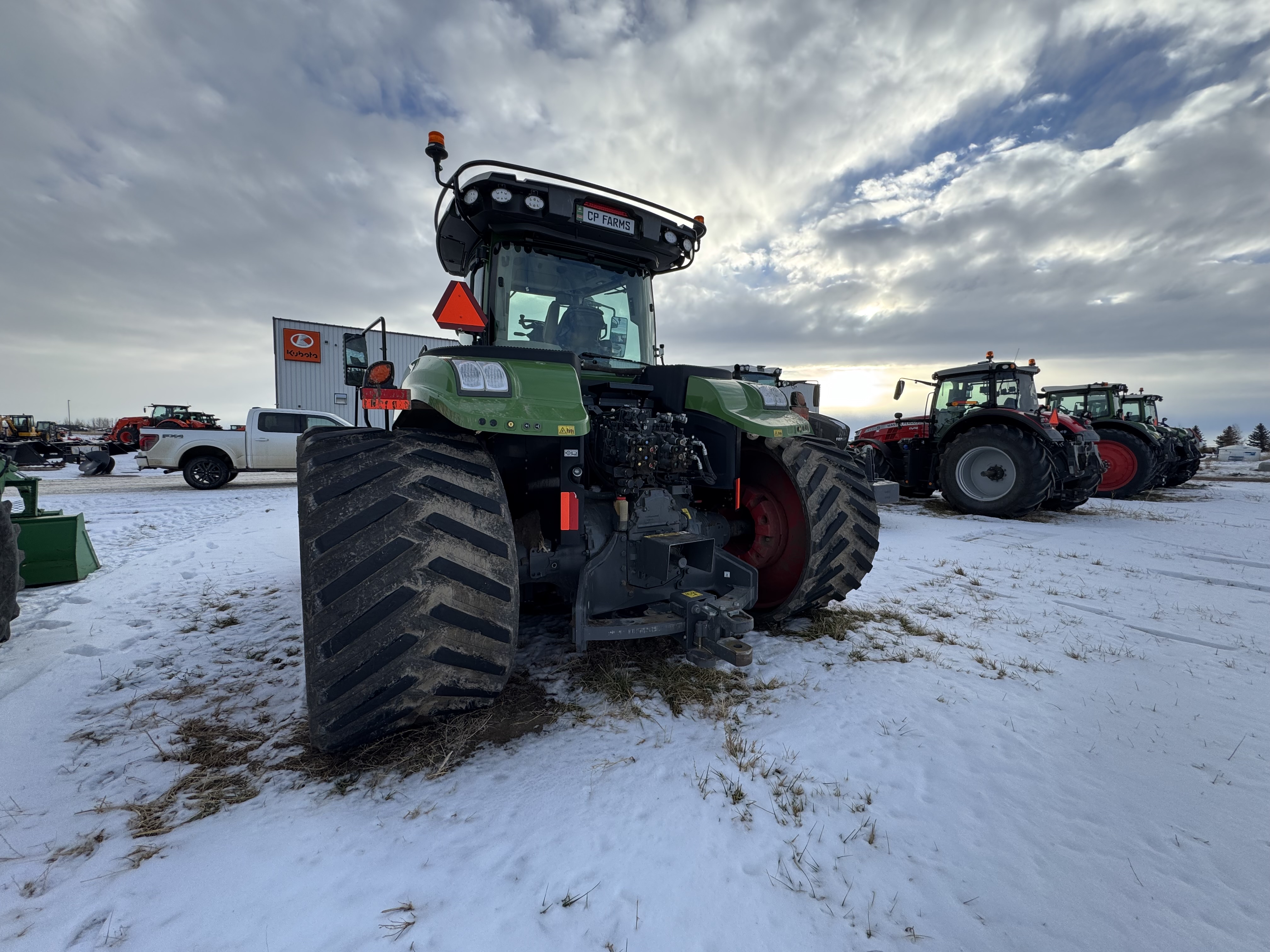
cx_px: 635
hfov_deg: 102.1
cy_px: 476
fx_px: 514
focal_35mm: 14
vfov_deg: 85.7
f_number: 2.2
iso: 50
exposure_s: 1/561
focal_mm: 2.22
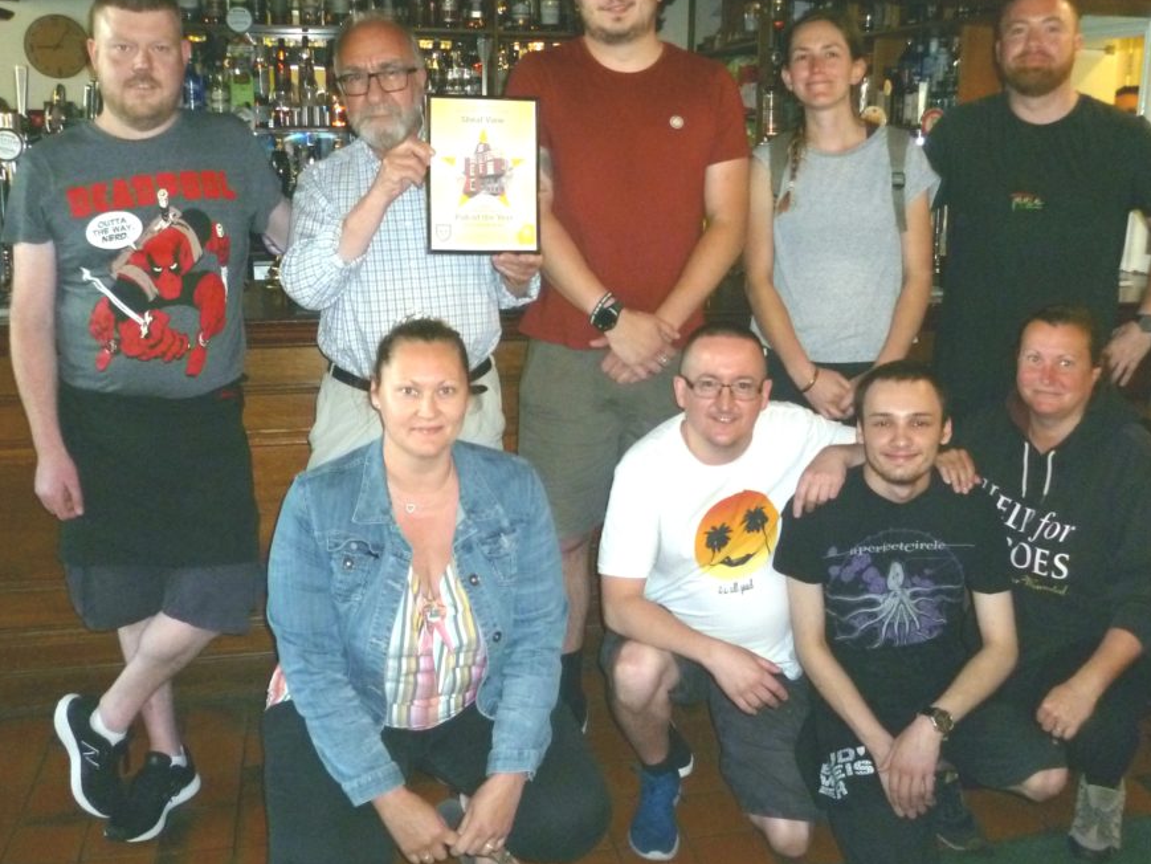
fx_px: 1097
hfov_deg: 55.3
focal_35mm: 33
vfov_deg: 42.9
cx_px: 583
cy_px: 382
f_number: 2.8
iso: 400
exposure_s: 1/30
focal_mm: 5
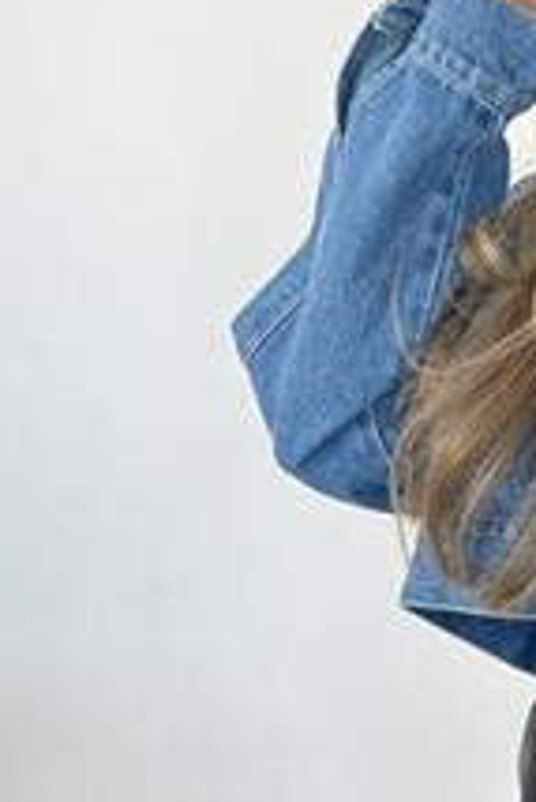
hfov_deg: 14.9
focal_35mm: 84
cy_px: 292
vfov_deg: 24.1
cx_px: 843
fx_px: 1873
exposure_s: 1/157
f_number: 1.5
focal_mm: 5.7
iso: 40
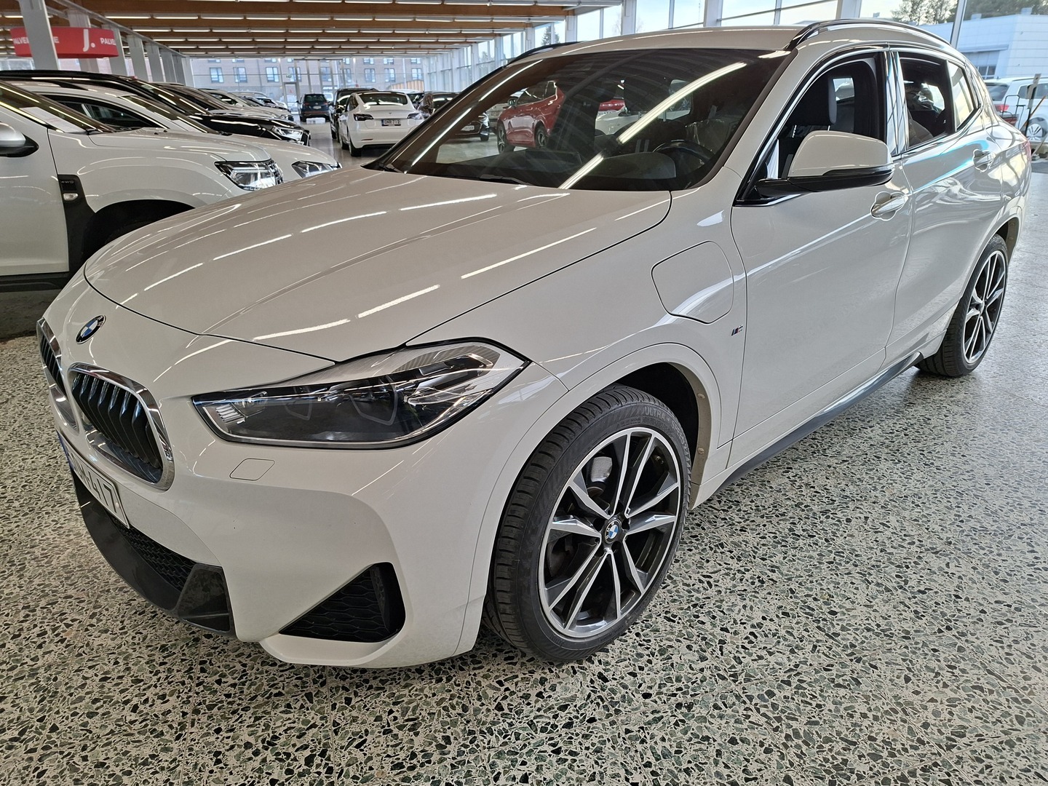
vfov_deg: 58.9
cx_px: 524
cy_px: 393
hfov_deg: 73.9
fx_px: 696
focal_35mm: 23
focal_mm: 5.54
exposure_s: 1/130
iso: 50
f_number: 1.8
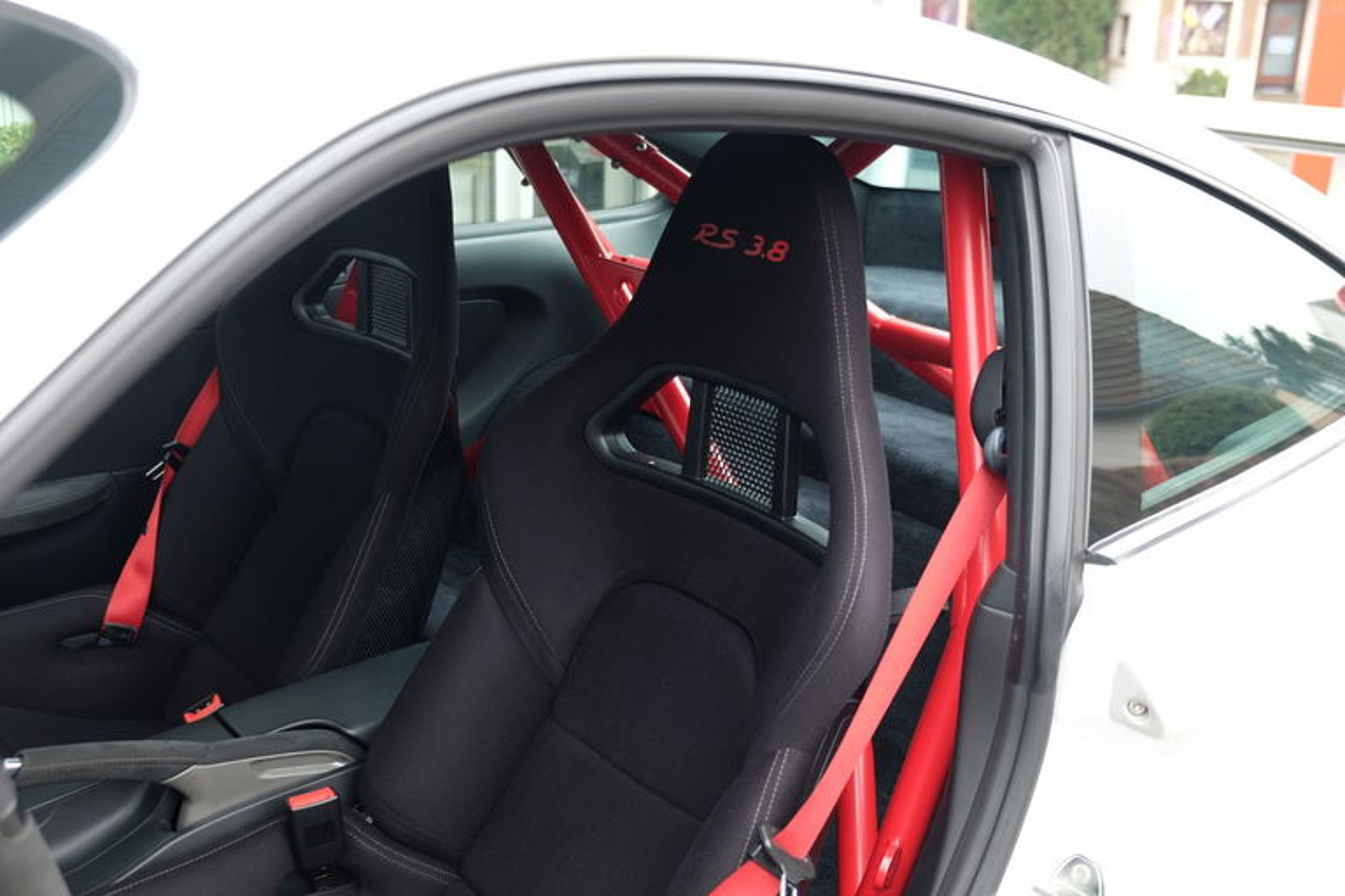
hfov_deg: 53.1
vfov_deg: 36.9
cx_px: 672
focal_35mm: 36
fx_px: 1345
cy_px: 448
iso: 250
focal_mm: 24.3
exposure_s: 1/60
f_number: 3.2
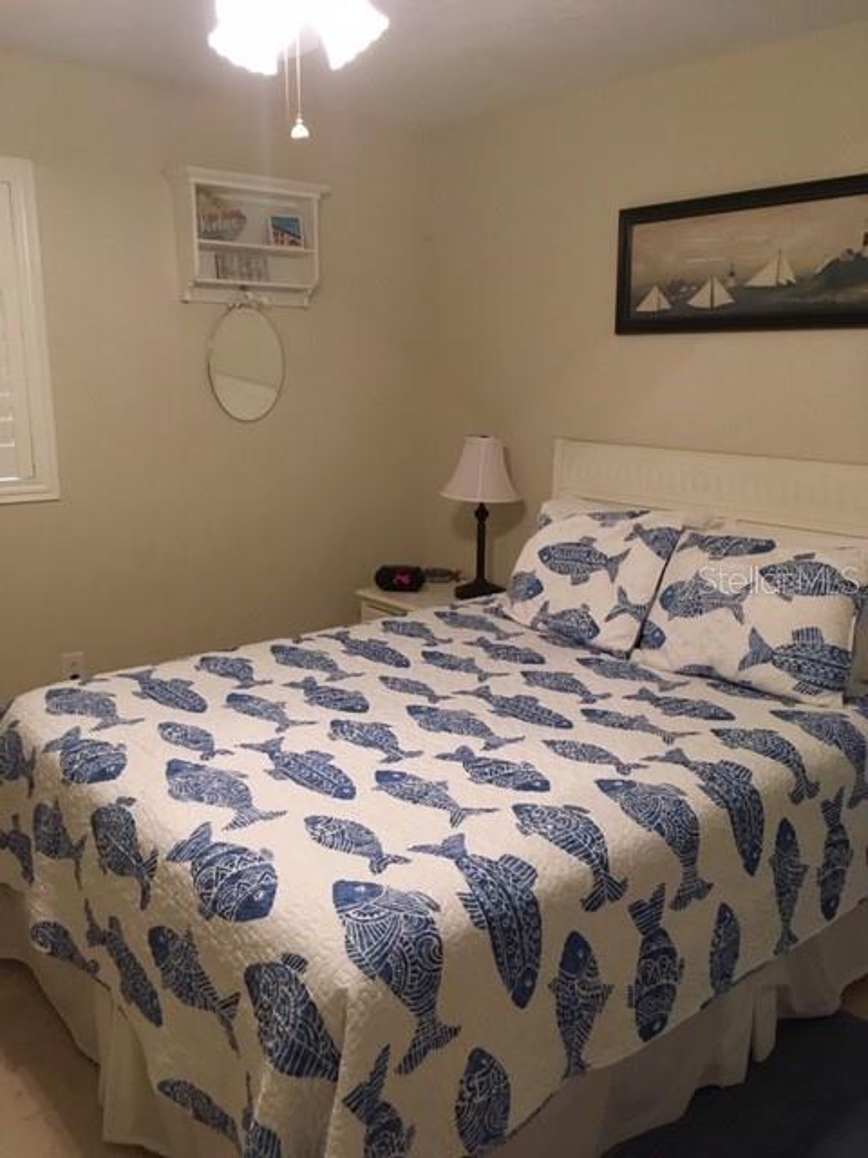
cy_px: 579
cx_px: 434
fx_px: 970
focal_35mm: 29
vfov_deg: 61.7
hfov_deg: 48.2
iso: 125
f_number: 2.2
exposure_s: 1/30
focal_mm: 4.15
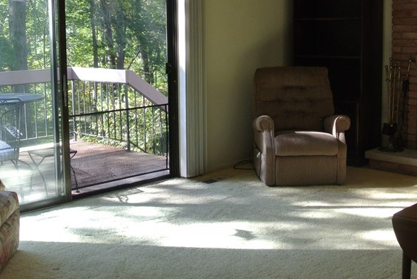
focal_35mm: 52
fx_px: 603
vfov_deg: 25.9
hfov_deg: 38.1
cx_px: 198
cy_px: 87
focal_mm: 10
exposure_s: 1/100
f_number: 3.5
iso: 200
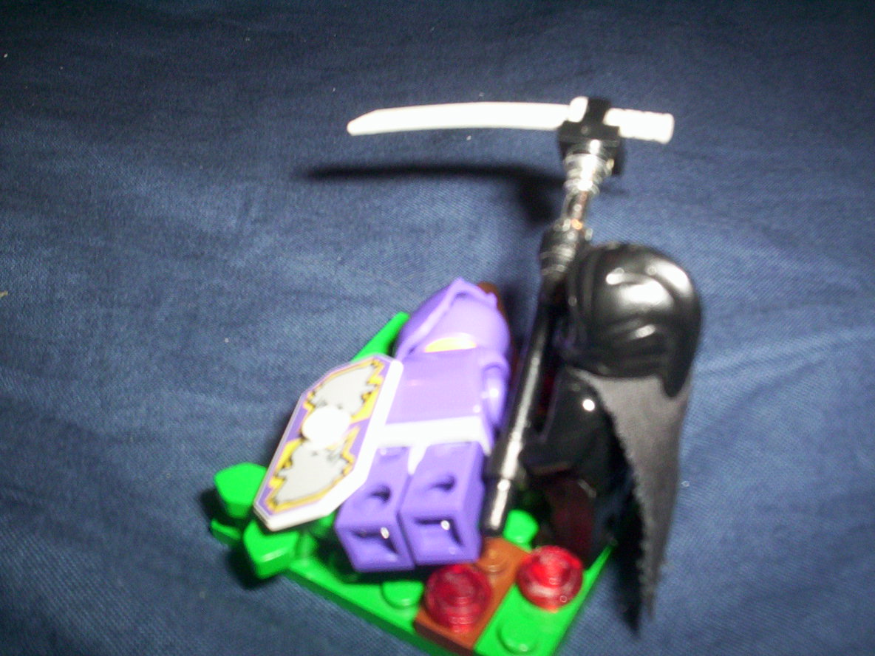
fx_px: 961
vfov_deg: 37.7
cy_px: 328
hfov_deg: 49.0
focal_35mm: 38
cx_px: 438
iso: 140
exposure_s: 1/60
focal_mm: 4.99
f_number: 4.5
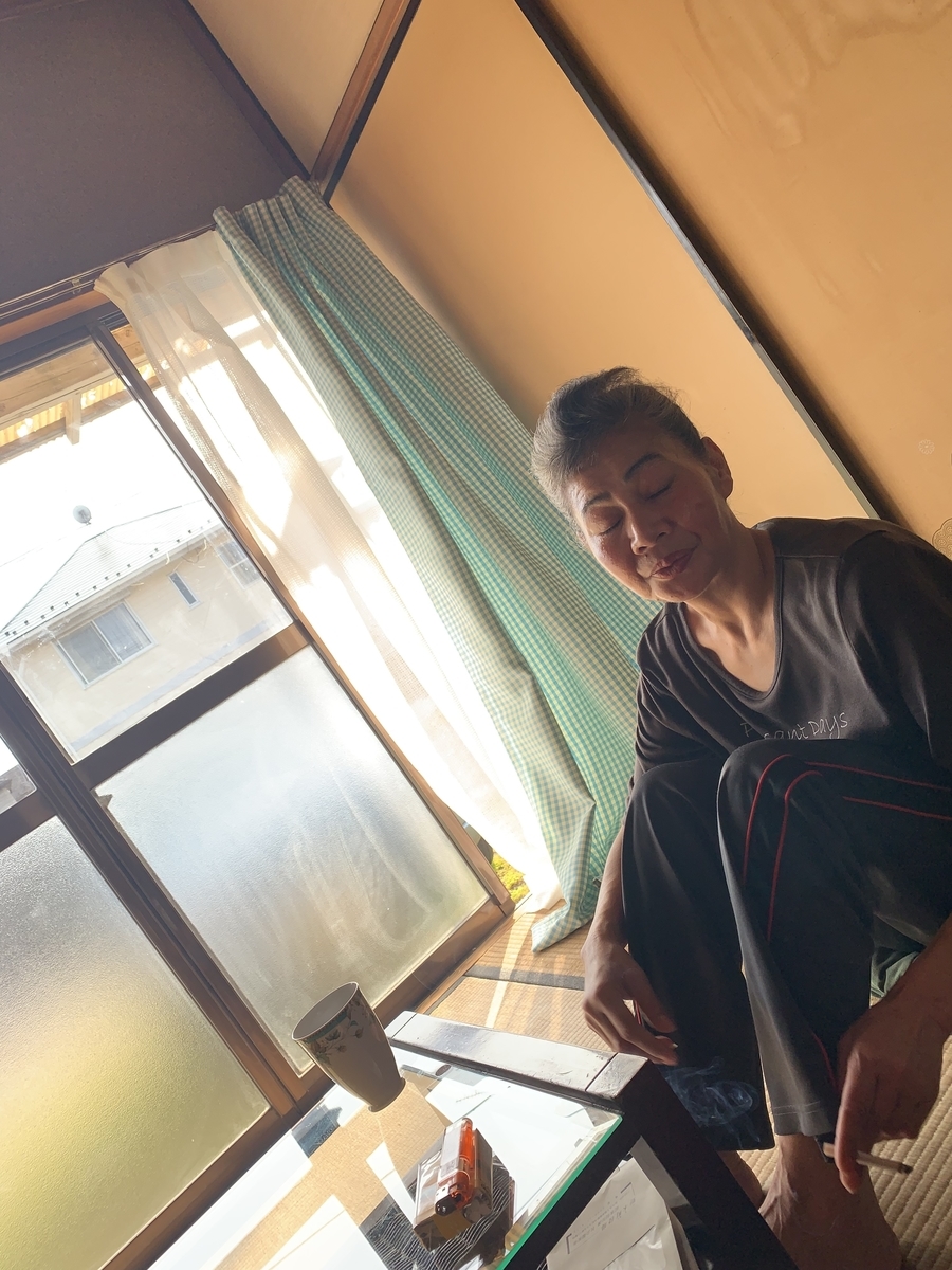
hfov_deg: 53.1
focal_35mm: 26
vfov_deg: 67.3
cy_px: 635
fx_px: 953
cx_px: 476
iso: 25
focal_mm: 4.25
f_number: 1.8
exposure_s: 1/158
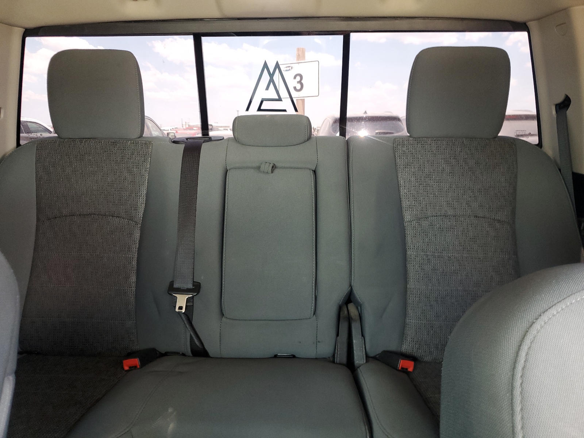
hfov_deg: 67.3
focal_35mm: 26
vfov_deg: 53.1
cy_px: 219
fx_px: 439
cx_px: 292
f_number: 1.5
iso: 103
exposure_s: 1/60.2
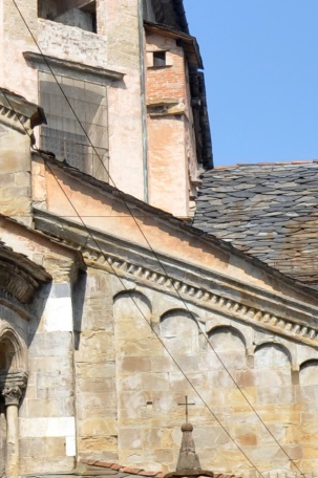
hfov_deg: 7.1
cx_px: -207
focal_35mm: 188
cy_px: 425
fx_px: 2496
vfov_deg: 10.9
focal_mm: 28
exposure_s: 1/250
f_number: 8
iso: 200
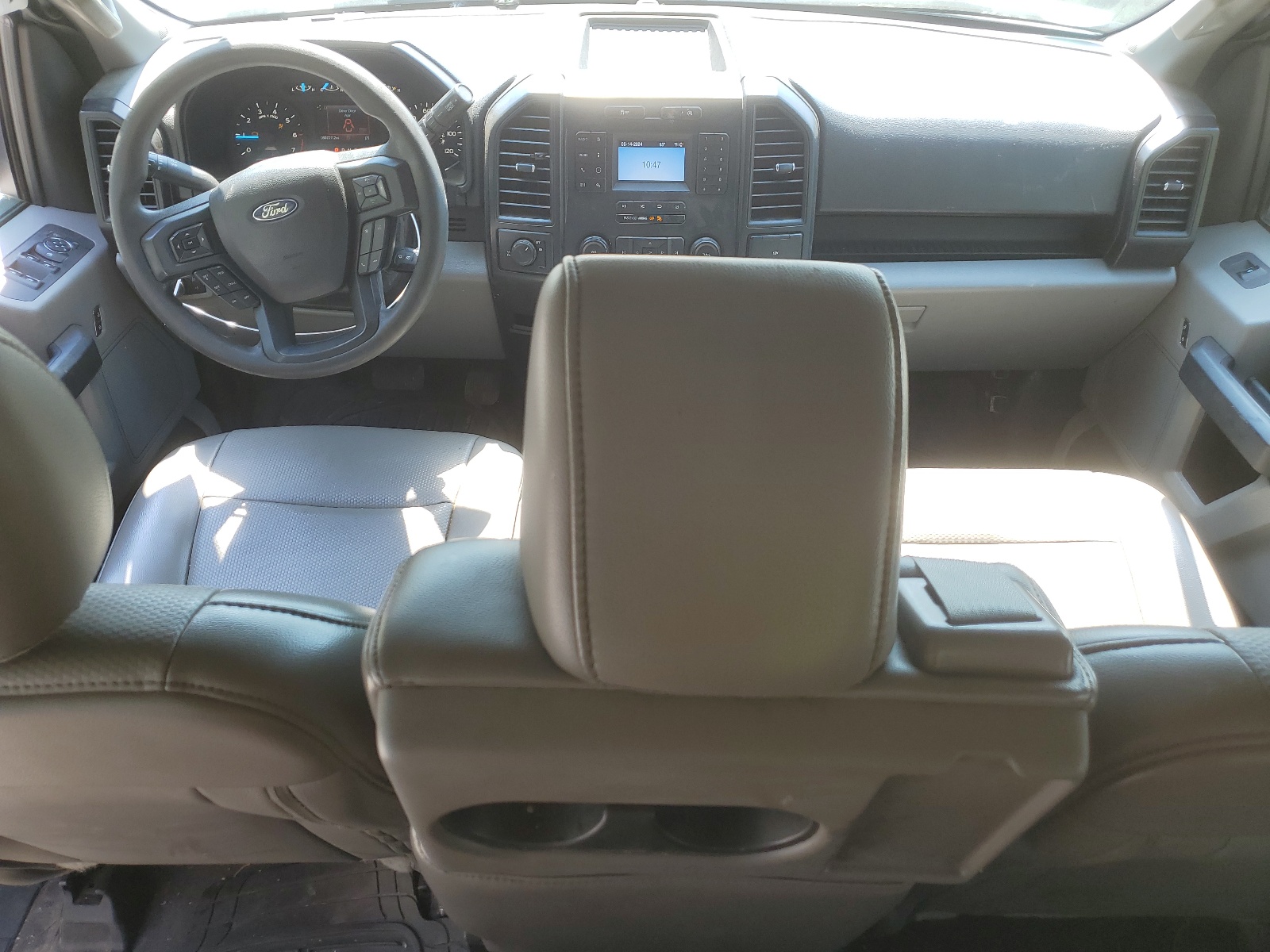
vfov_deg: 53.1
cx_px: 635
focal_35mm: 26
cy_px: 476
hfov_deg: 67.3
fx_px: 954
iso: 50
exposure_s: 1/156
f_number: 1.5
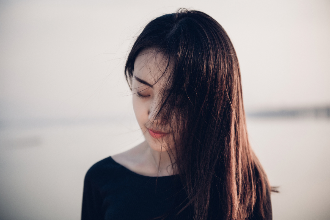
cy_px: 110
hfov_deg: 28.8
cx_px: 165
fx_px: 642
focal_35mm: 70
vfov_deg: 19.5
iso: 100
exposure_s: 1/640
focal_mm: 70
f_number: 2.8
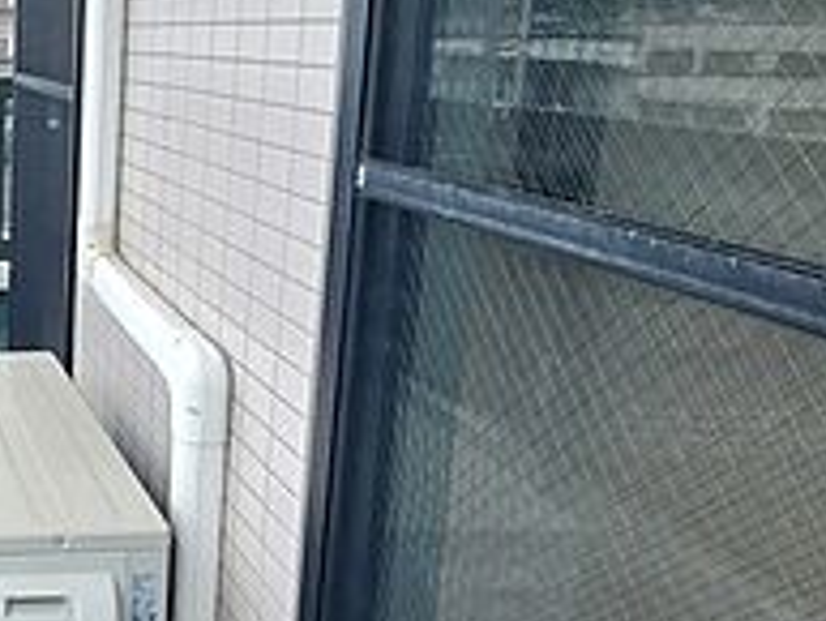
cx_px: -111
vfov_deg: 33.5
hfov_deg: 36.2
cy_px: 240
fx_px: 1027
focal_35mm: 43
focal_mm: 1.74
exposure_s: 1/143
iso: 50
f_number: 2.2
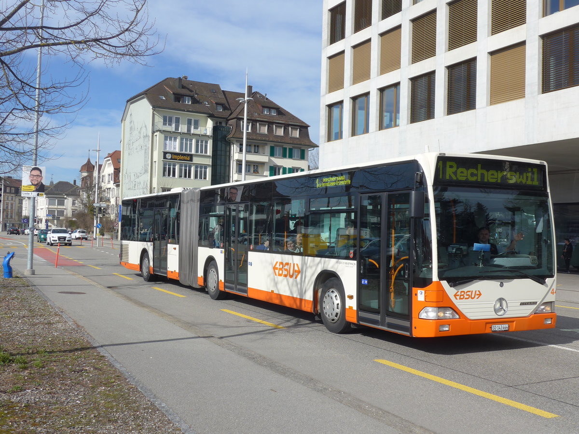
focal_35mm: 41
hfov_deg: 45.8
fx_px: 686
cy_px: 217
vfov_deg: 35.1
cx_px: 290
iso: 80
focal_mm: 8.4
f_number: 3.2
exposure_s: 1/2000
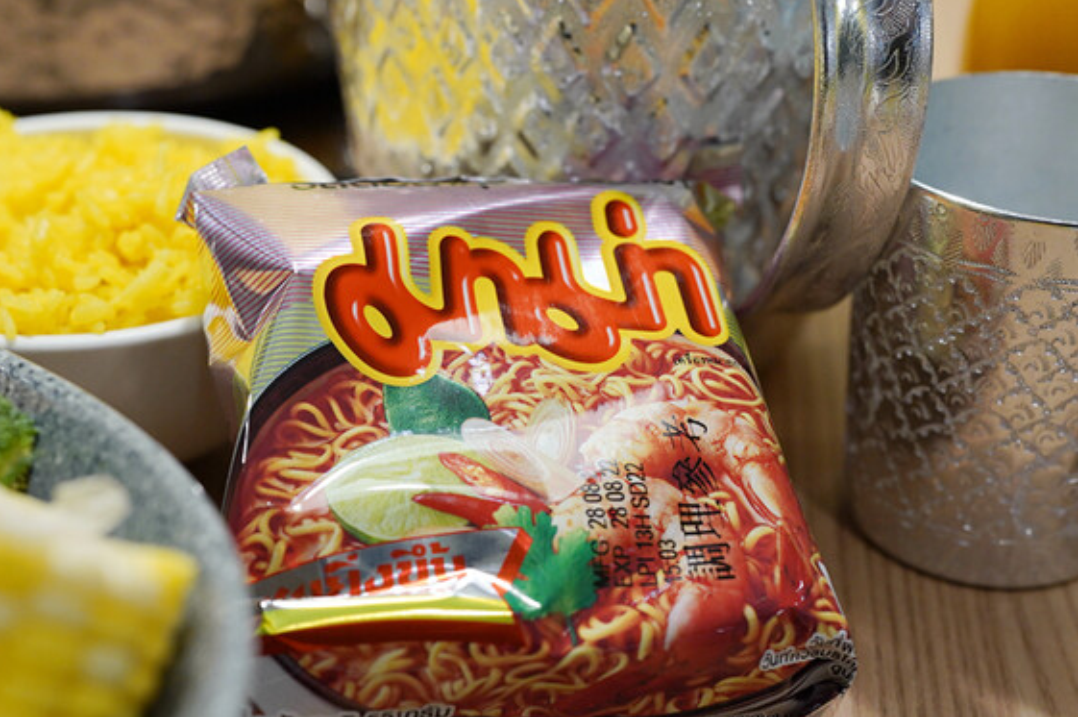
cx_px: 469
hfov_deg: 37.5
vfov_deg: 25.2
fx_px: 1586
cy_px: 524
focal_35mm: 53
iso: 1250
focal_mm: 35
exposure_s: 1/160
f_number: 4
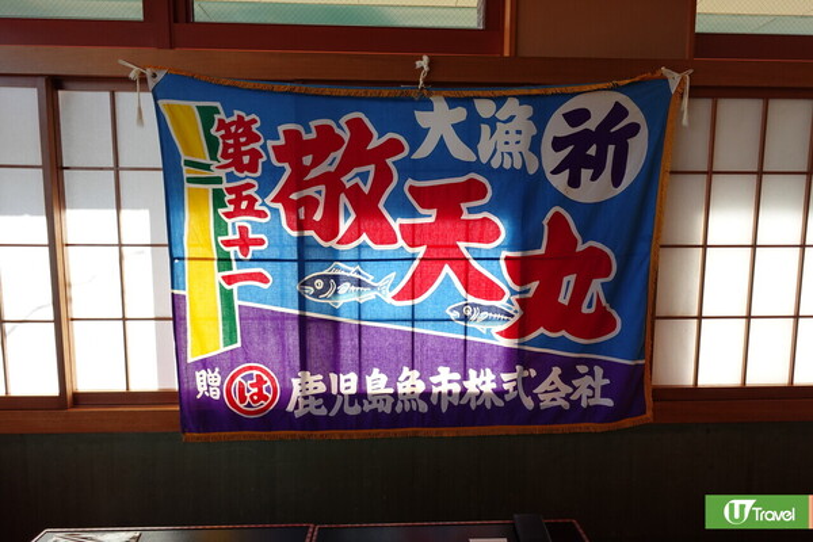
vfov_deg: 61.9
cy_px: 271
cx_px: 406
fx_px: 452
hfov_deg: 84.0
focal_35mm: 20
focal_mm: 7.6
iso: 125
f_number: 2
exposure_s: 1/500
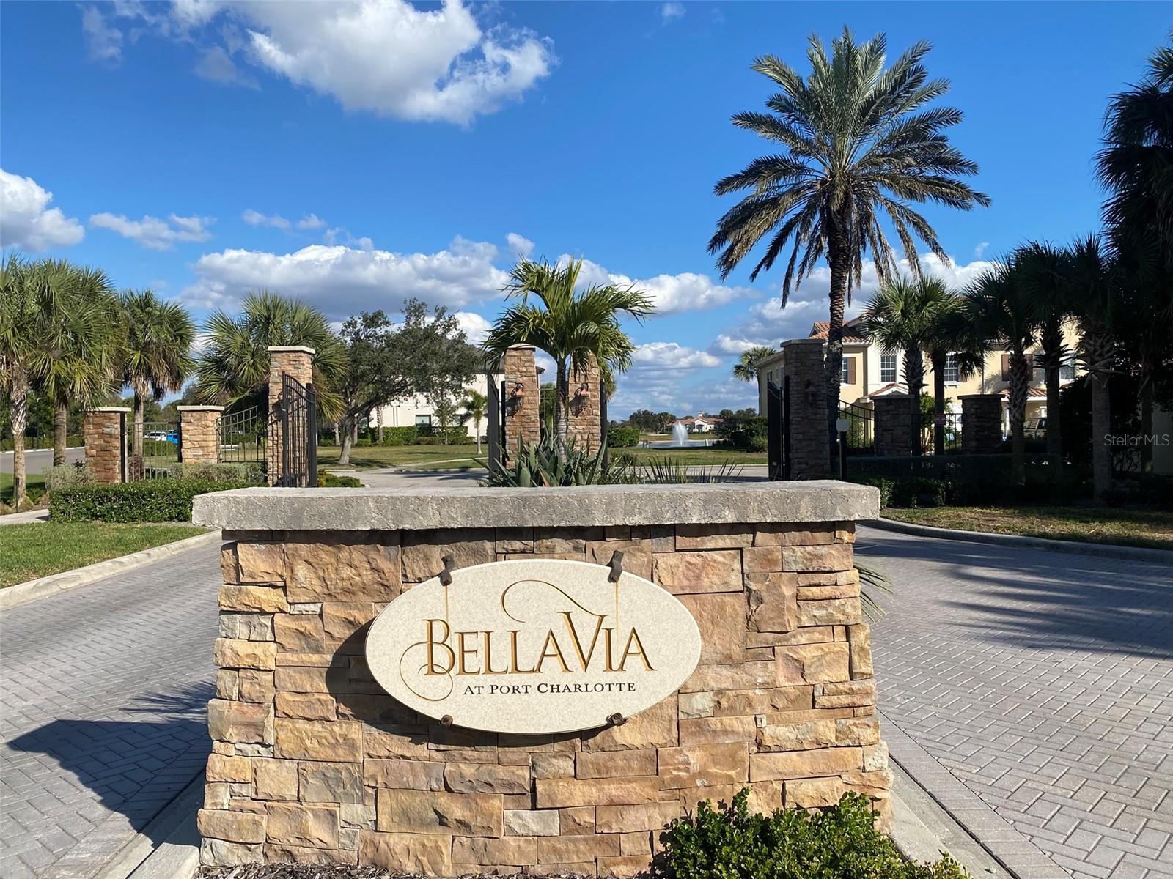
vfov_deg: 53.1
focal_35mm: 26
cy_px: 440
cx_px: 586
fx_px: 881
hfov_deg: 67.3
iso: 32
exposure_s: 1/3846
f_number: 1.8
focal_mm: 4.25
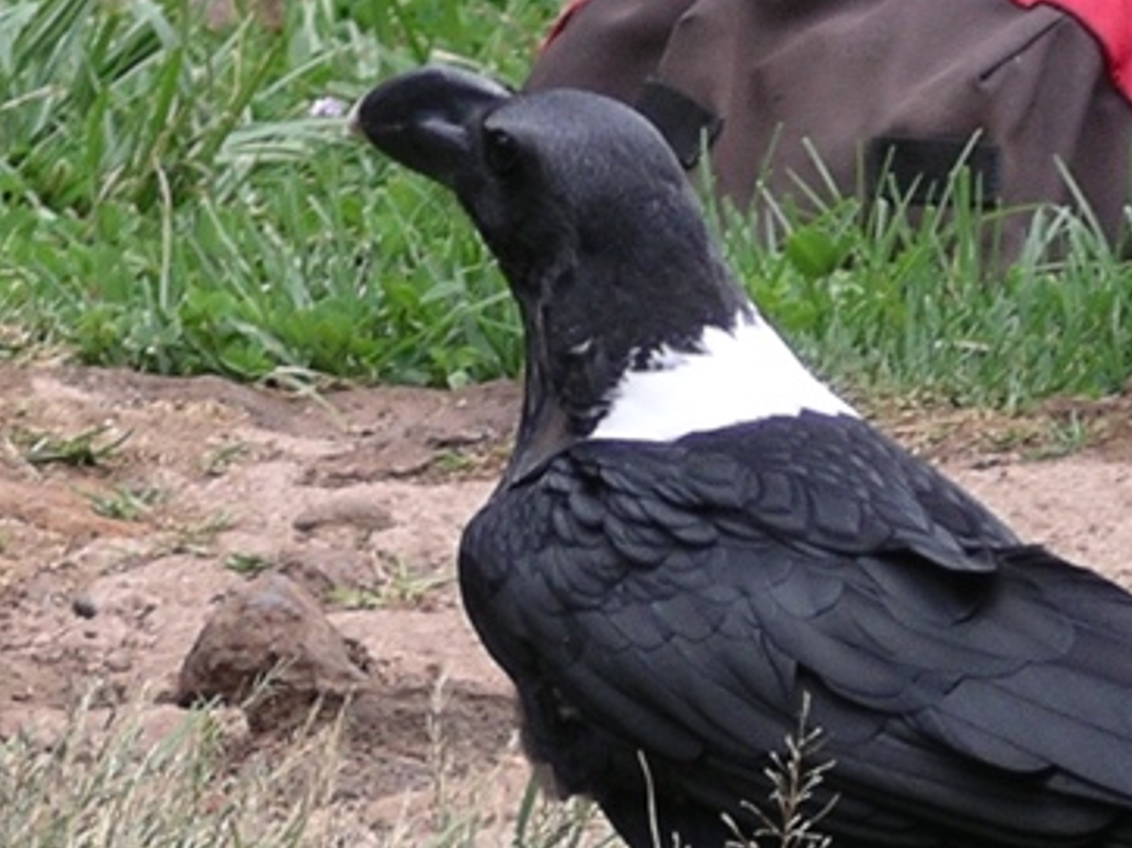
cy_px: 641
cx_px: 641
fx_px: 27026
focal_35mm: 827
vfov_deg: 1.8
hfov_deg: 2.4
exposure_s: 1/200
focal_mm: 39
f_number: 4.6
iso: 64
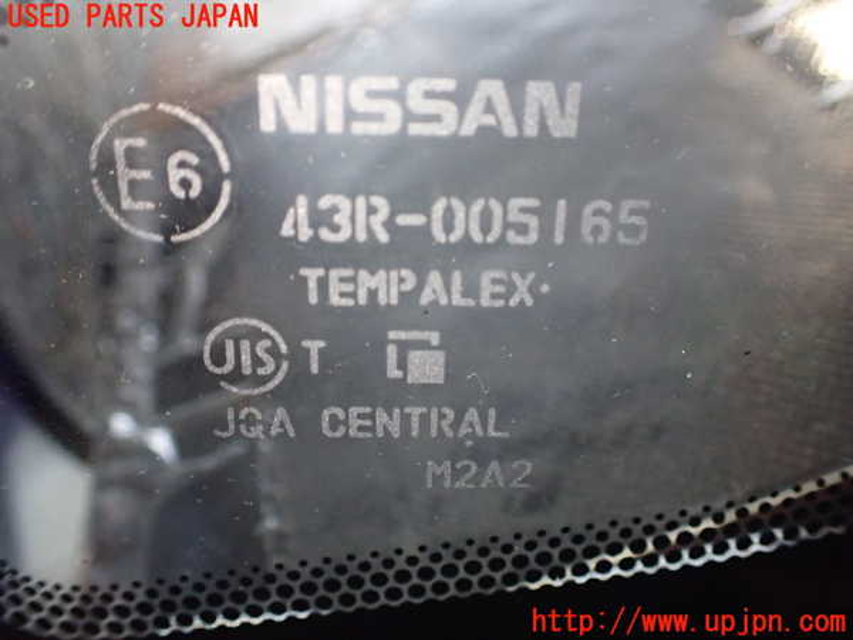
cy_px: 320
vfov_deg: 46.8
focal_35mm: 30
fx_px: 739
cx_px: 426
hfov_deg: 60.0
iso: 800
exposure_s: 1/125
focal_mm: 5.4
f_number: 2.3
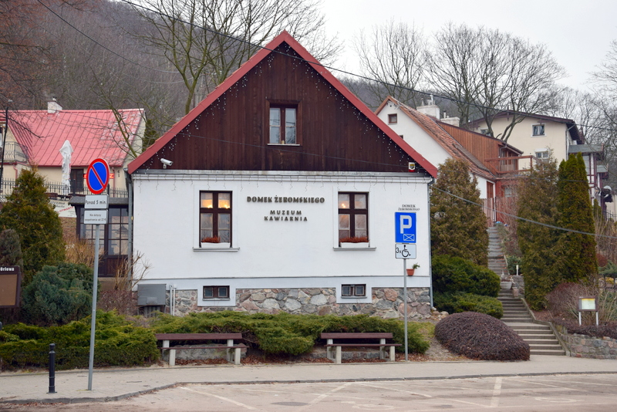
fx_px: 900
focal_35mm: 52
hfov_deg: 37.8
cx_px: 308
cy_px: 206
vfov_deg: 25.8
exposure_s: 1/30
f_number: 7.1
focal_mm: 35
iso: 400
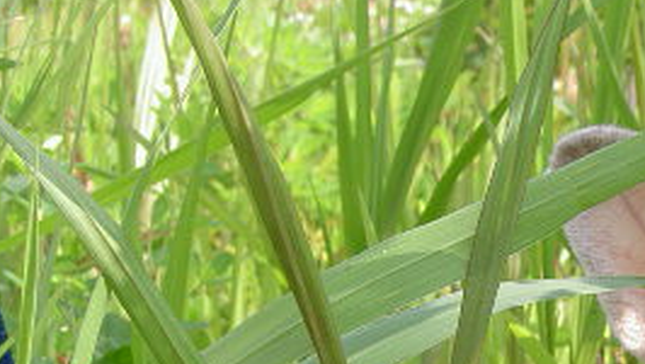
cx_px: 674
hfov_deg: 14.6
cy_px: 512
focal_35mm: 144
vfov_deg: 8.3
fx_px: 2464
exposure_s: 1/132
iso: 100
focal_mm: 11.3
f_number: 5.5
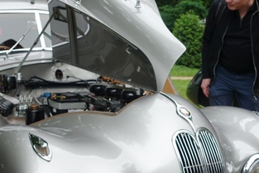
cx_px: 98
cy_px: 126
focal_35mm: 69
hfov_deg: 29.1
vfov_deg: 19.6
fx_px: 497
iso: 125
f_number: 4
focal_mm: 13.34
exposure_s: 1/200
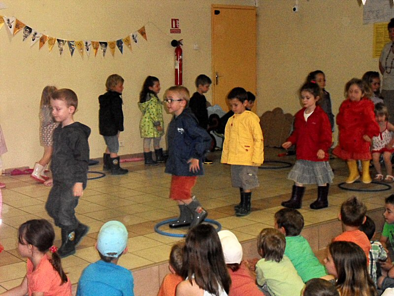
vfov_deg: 24.4
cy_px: 148
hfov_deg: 32.2
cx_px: 197
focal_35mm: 60
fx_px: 683
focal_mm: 10.5
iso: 640
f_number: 4.8
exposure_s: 1/45
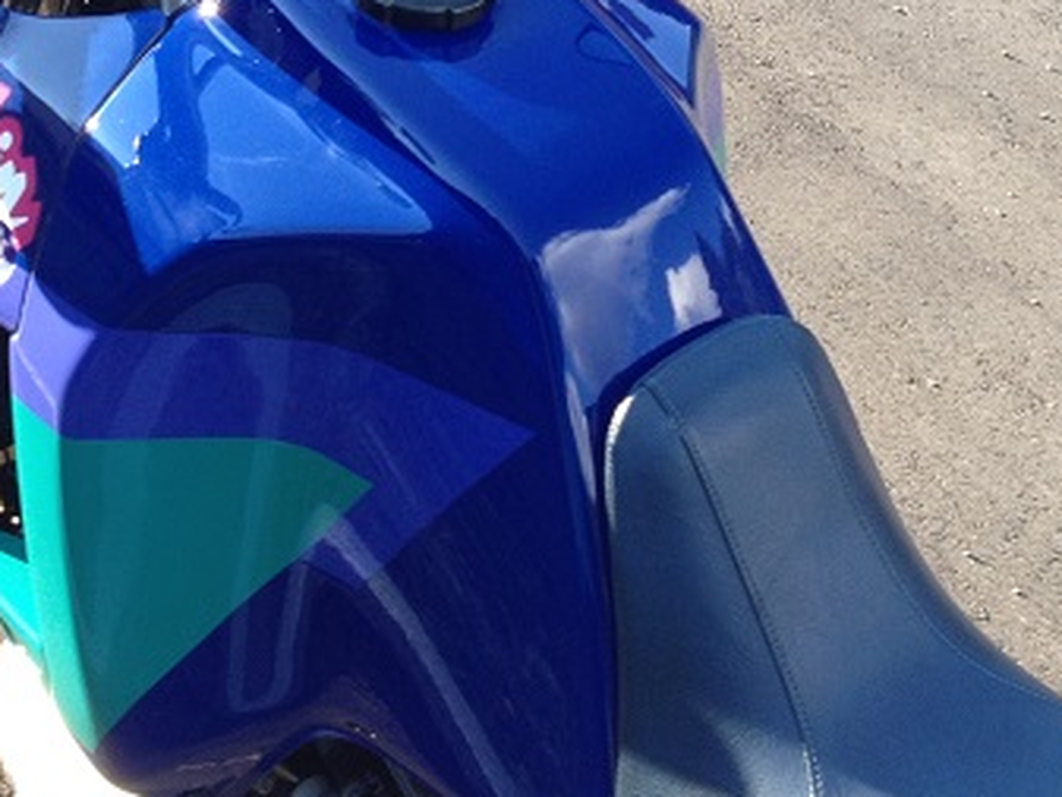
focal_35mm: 83
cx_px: 501
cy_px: -69
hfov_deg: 23.5
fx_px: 2547
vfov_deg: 17.2
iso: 50
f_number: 2.4
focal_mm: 4.28
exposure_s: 1/129
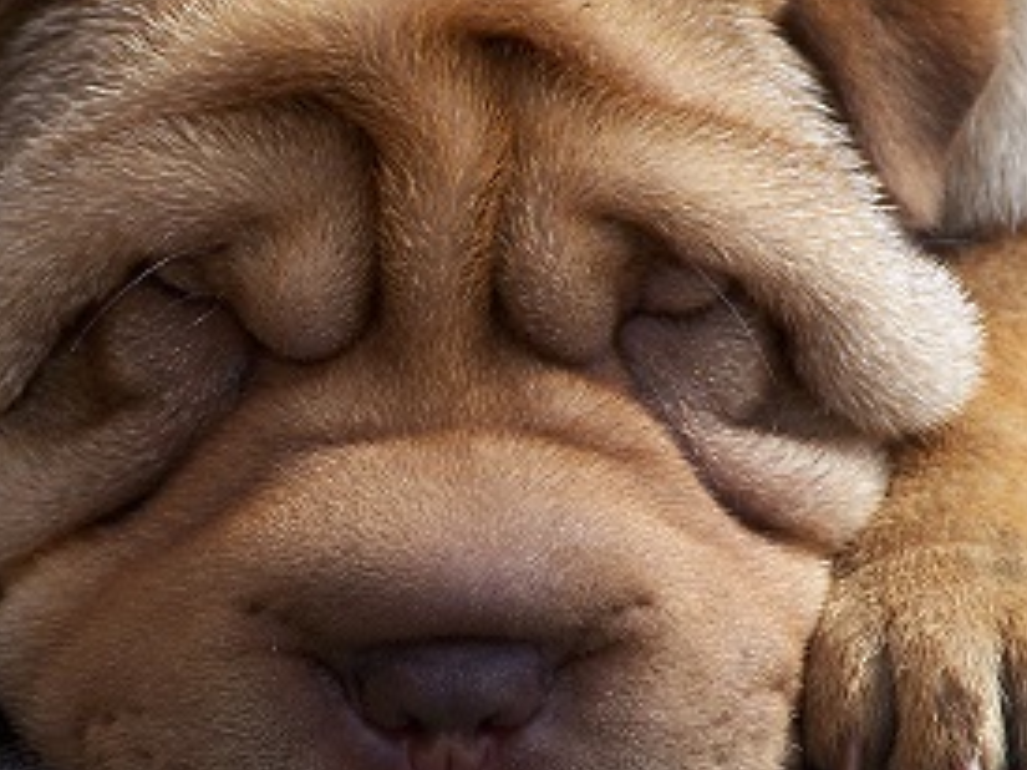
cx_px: 491
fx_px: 9401
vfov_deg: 4.7
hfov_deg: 6.3
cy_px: 355
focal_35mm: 317
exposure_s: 1/640
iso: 80
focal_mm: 31.3
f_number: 3.2
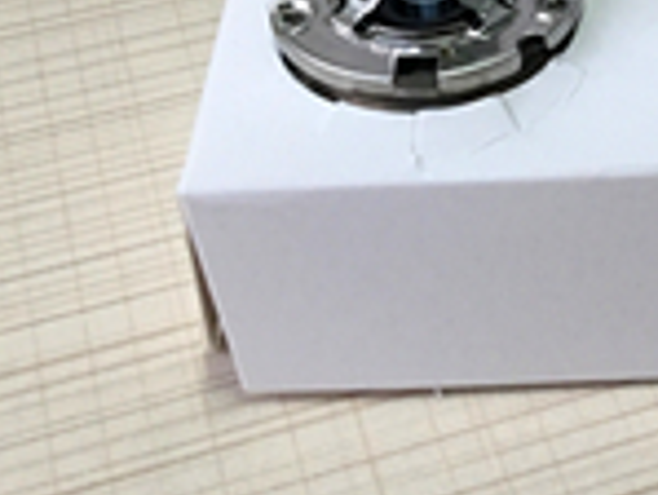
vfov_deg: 15.1
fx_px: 1845
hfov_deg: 19.4
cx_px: 715
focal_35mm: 97
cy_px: 69
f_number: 2.2
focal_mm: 4.15
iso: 64
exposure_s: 1/17
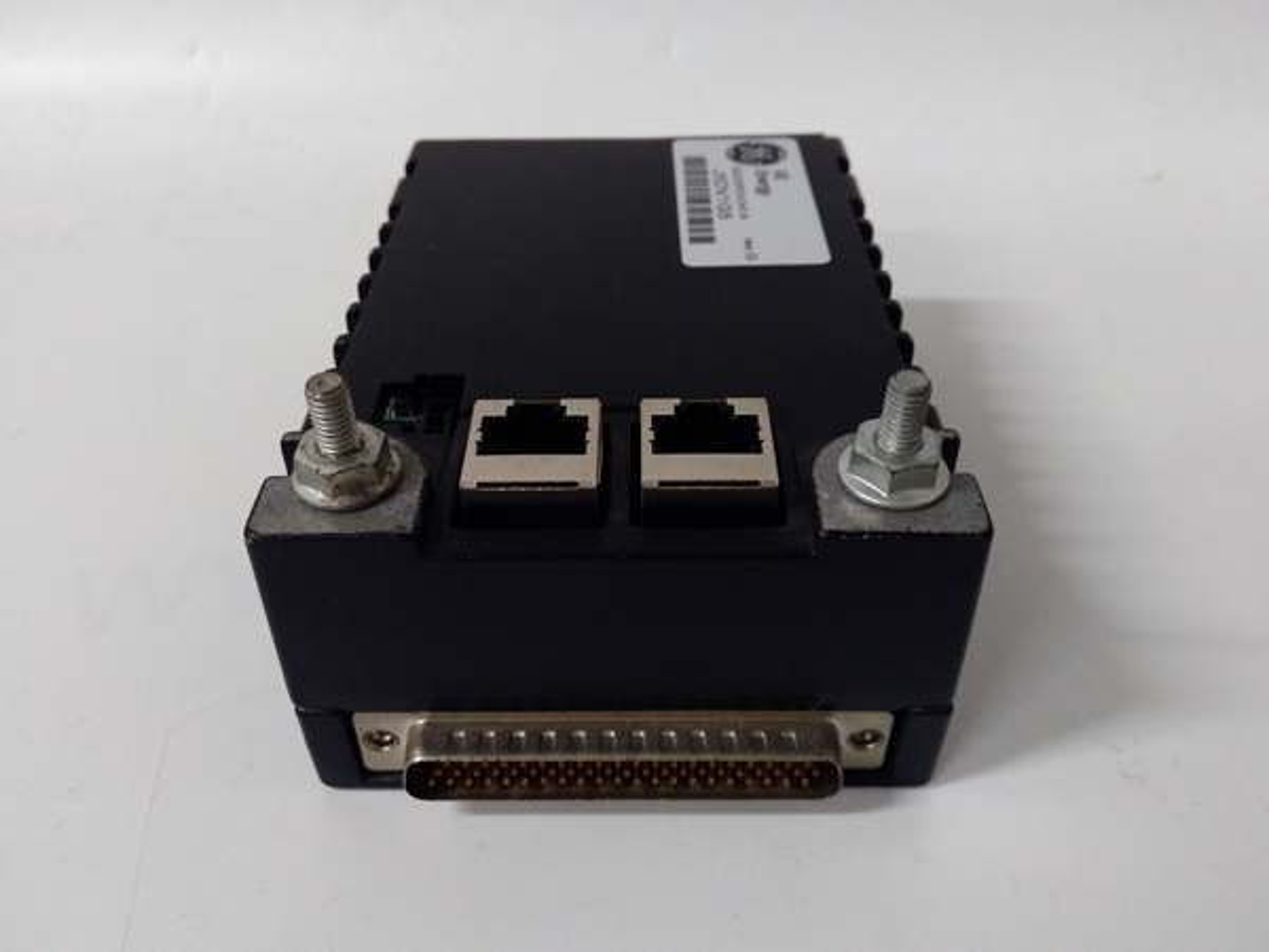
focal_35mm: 27
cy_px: 476
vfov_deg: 51.4
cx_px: 634
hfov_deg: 65.3
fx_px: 990
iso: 396
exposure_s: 1/33
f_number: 2
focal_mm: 3.79
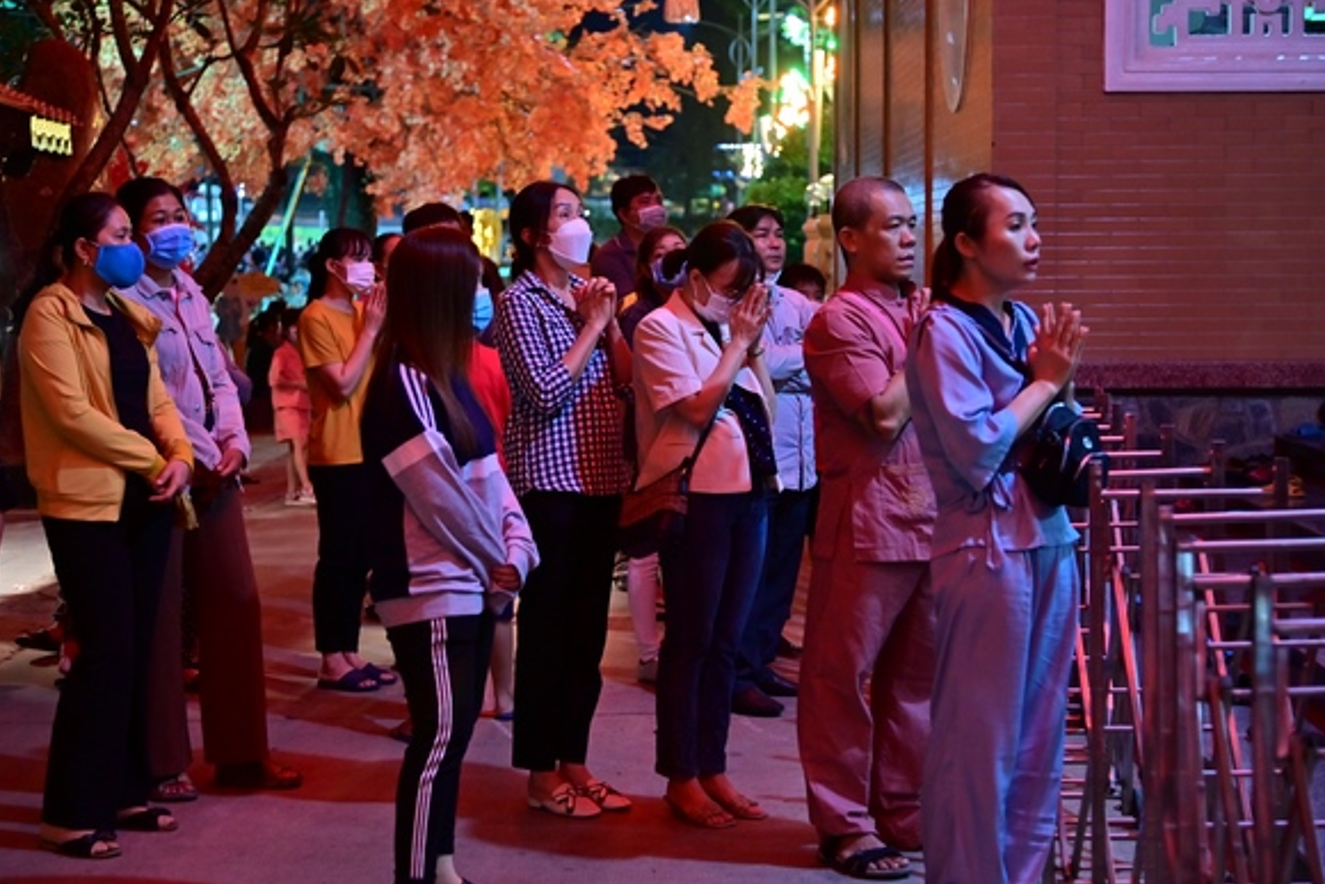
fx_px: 2393
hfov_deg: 30.9
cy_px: 396
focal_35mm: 65
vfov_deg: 20.9
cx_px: 612
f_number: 4
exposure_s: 1/40
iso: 1600
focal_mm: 58
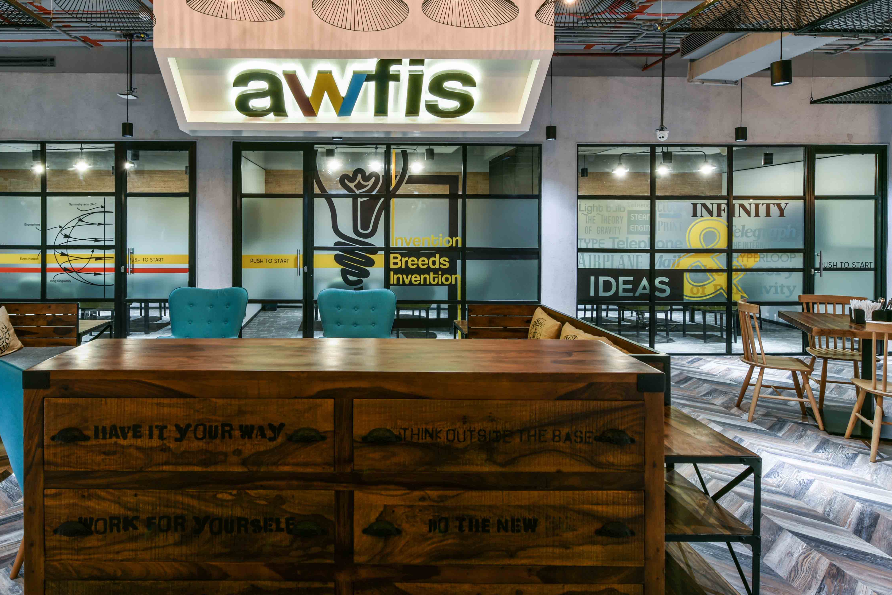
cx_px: 359
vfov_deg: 54.5
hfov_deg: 75.3
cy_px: 224
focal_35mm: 23
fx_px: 570
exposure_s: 2
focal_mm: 14
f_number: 9
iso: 31
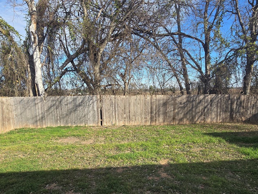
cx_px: 130
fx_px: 157
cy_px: 117
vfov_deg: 62.9
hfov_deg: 79.0
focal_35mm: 21
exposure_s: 1/1365
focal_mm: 2.2
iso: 50
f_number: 2.2
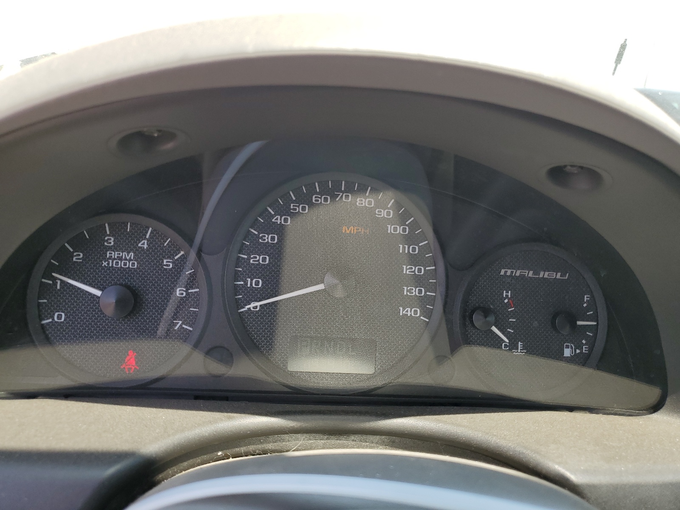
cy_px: 255
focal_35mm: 26
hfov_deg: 67.3
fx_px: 511
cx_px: 340
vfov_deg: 53.1
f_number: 1.5
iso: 50
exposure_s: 1/500
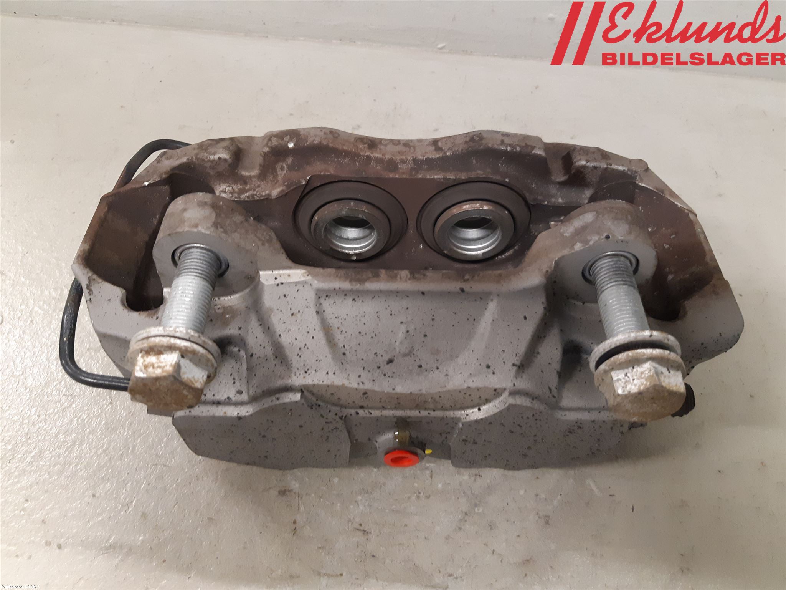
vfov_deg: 53.1
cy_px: 295
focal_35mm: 26
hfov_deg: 67.3
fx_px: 590
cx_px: 393
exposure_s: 1/50
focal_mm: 3.93
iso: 320
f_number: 1.7
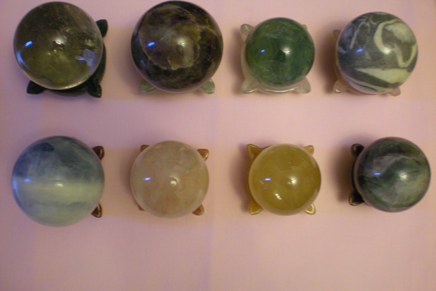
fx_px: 484
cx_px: 218
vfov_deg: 33.4
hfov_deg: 48.5
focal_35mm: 40
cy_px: 138
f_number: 3.1
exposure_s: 1/8
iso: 352
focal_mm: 6.3
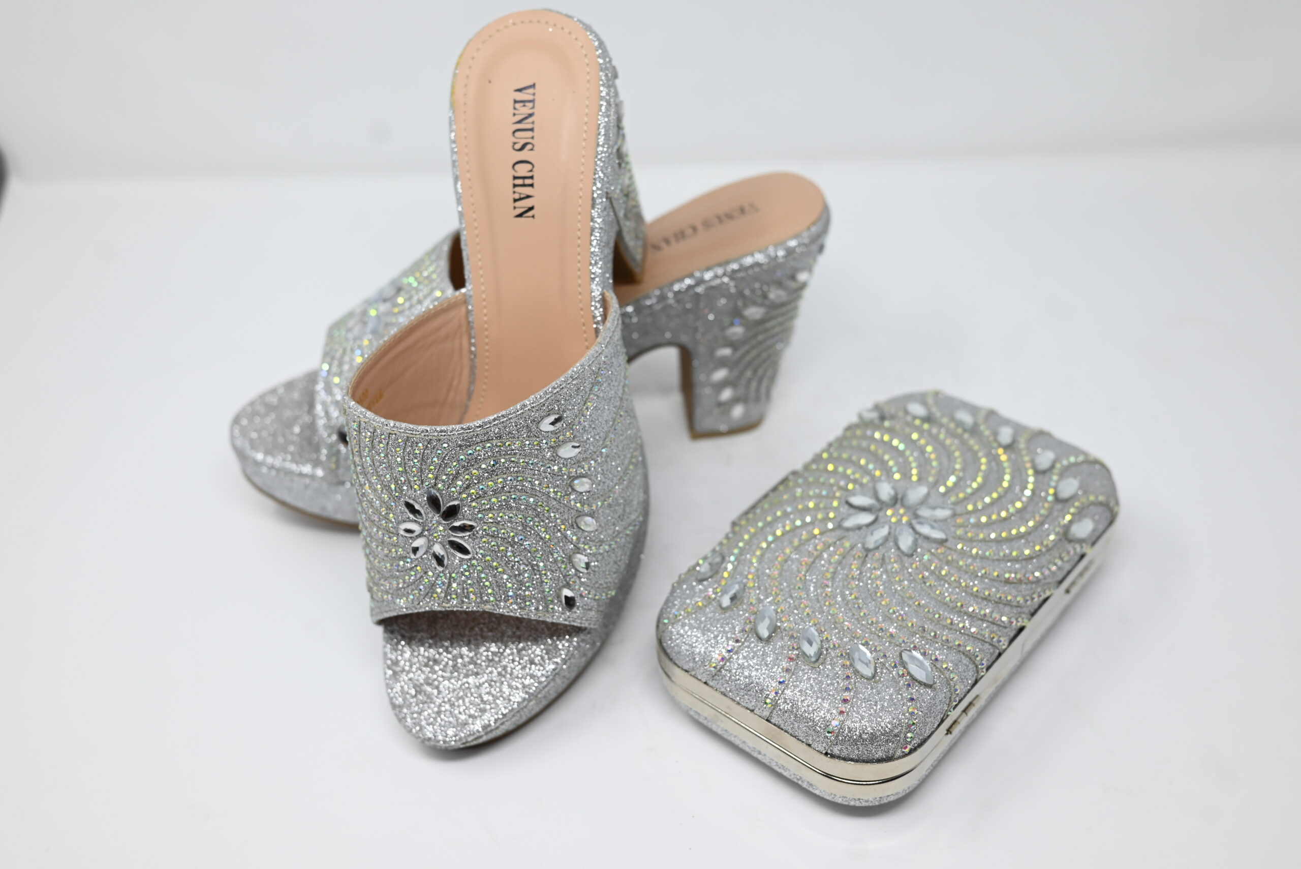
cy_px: 434
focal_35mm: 40
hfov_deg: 48.4
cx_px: 650
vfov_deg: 33.4
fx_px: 1446
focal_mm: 40
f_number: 4.5
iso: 400
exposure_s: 1/250
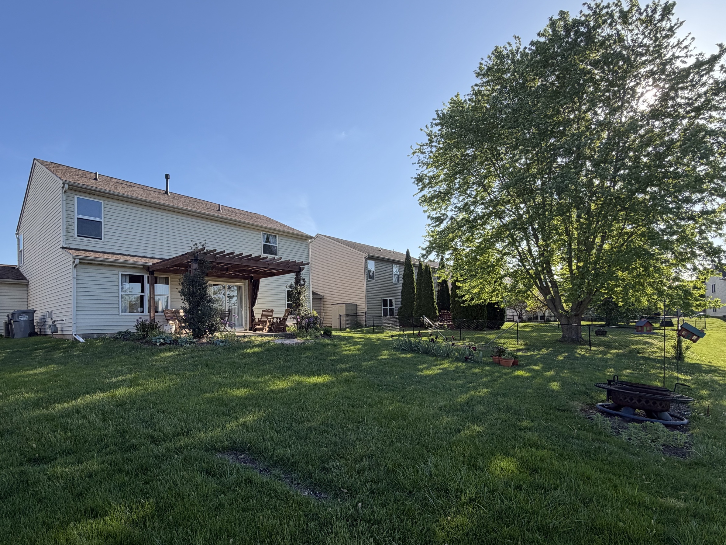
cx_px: 321
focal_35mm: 18
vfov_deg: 71.1
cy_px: 316
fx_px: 378
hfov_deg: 87.4
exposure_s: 1/651
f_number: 2.2
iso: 40
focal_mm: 2.22
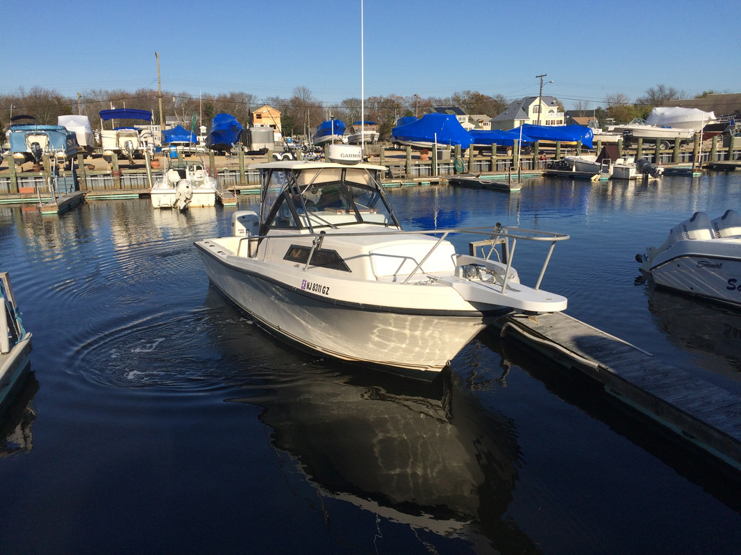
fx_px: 621
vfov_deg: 48.2
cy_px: 278
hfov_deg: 61.7
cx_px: 370
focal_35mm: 29
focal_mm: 4.15
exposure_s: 1/2933
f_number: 2.2
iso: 32
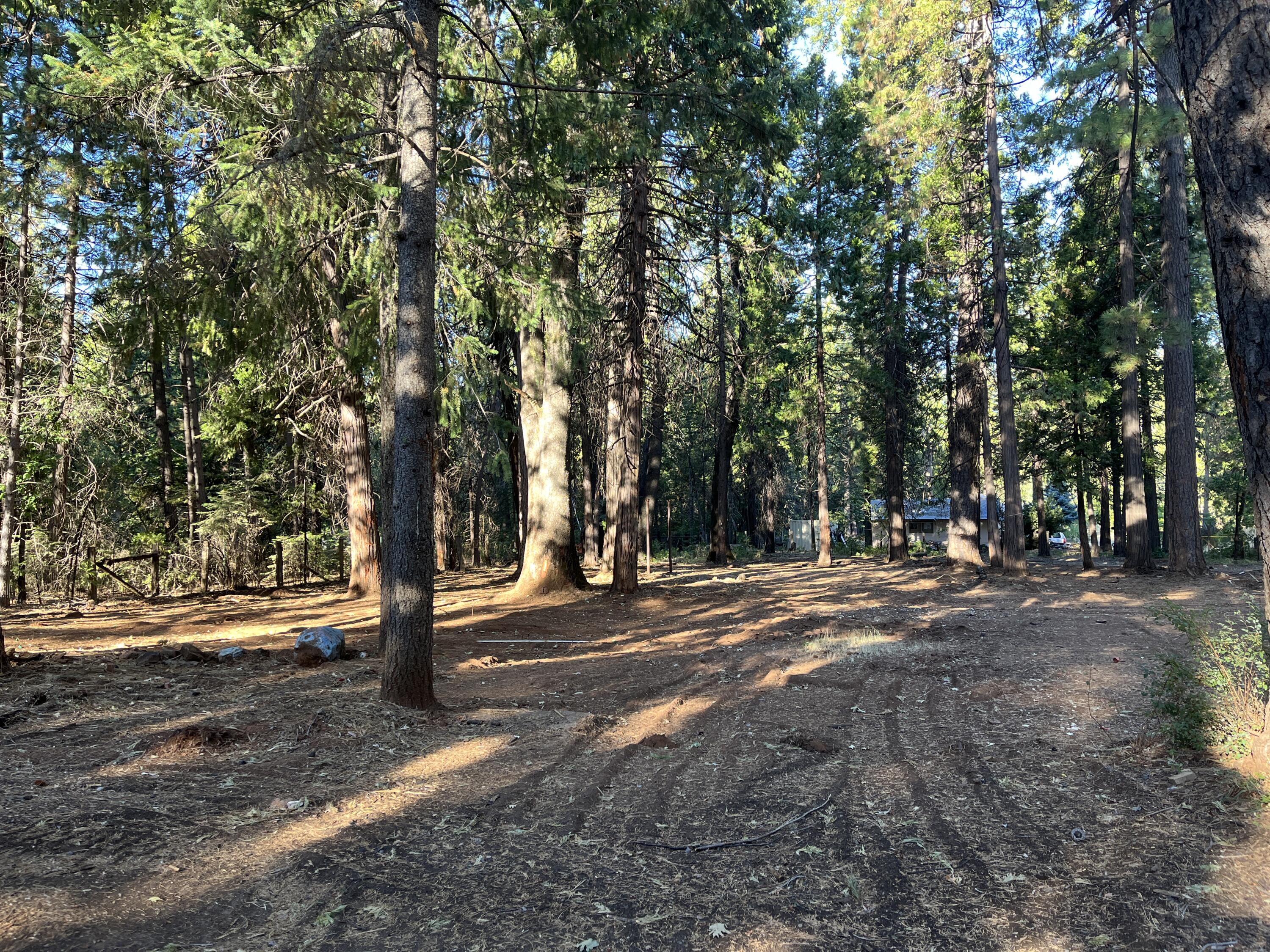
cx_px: 635
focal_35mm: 26
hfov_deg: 67.3
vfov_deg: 53.1
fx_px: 954
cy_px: 476
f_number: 1.6
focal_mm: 5.1
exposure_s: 1/121
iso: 50
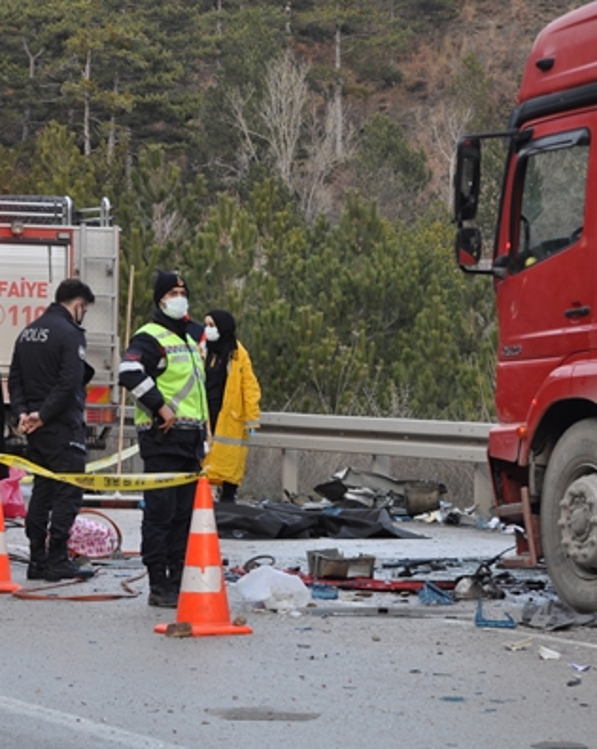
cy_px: 375
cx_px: 230
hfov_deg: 8.0
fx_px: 4247
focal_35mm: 192
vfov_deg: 10.1
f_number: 5.6
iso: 400
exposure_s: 1/80
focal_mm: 90
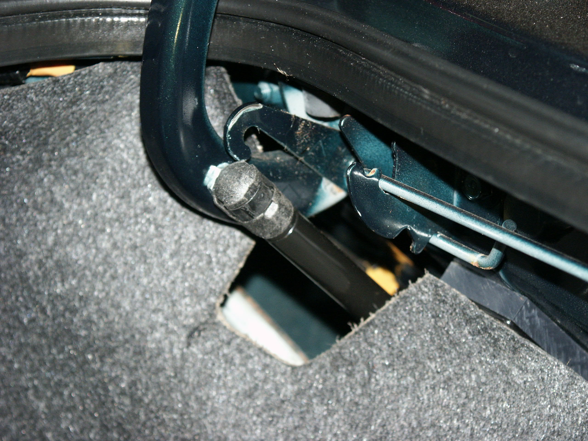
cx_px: 294
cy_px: 220
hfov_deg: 14.5
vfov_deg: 10.9
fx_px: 2310
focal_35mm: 136
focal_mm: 34.56
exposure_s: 1/125
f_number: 3.5
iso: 200
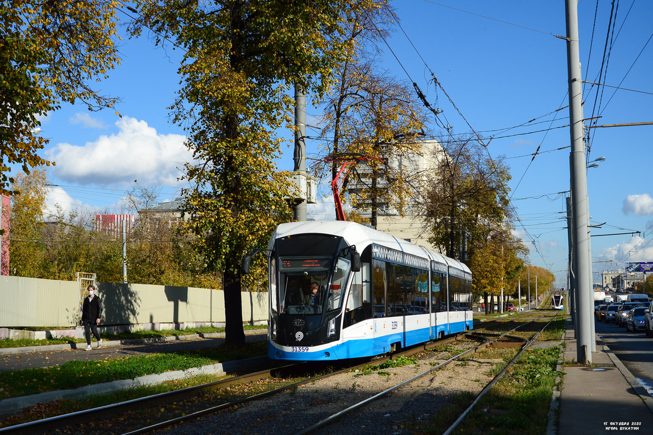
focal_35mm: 45
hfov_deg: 43.6
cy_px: 218
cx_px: 326
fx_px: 816
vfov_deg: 29.9
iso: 200
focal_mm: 30
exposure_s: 1/1000
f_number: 7.1
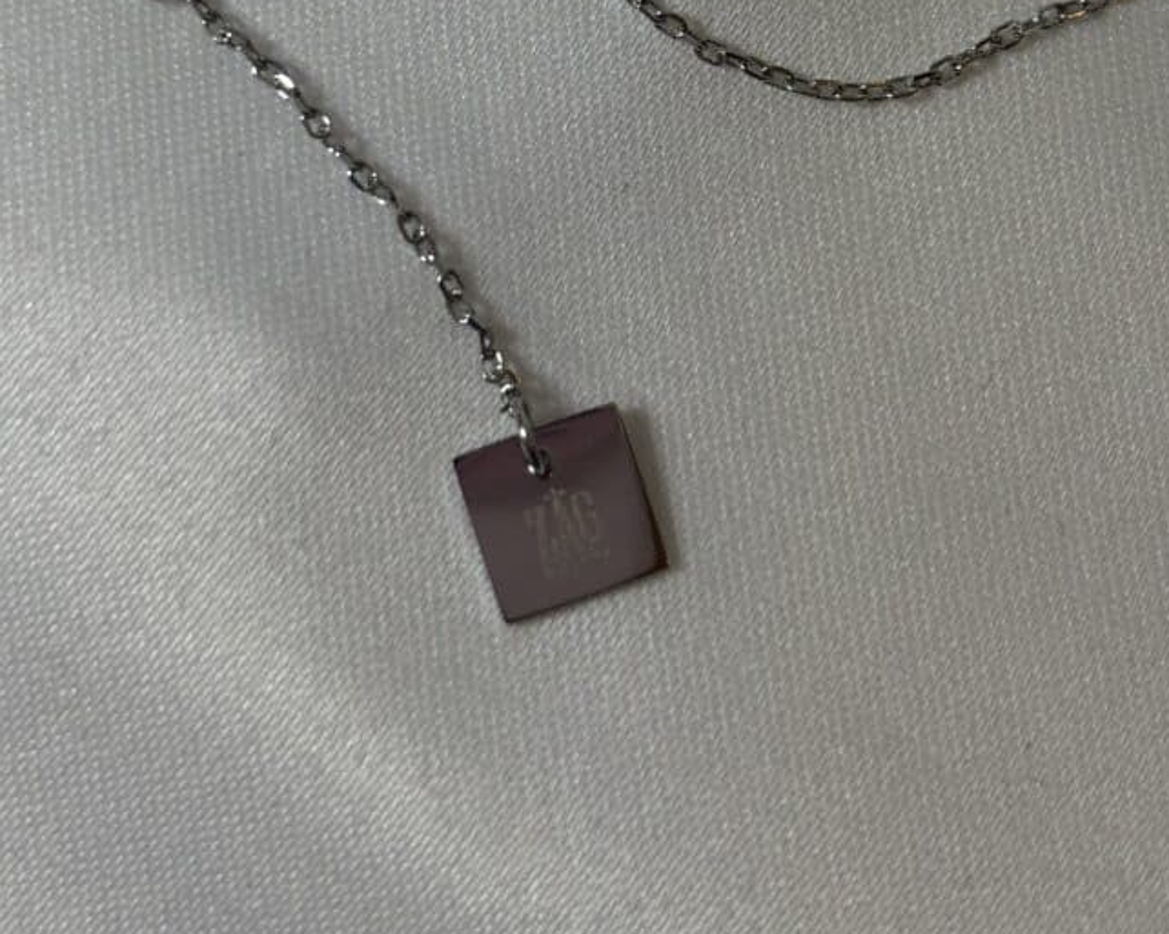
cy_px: 40
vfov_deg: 18.5
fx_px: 2801
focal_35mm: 81
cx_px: 581
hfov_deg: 23.6
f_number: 1.6
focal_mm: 5.96
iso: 32
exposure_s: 1/662
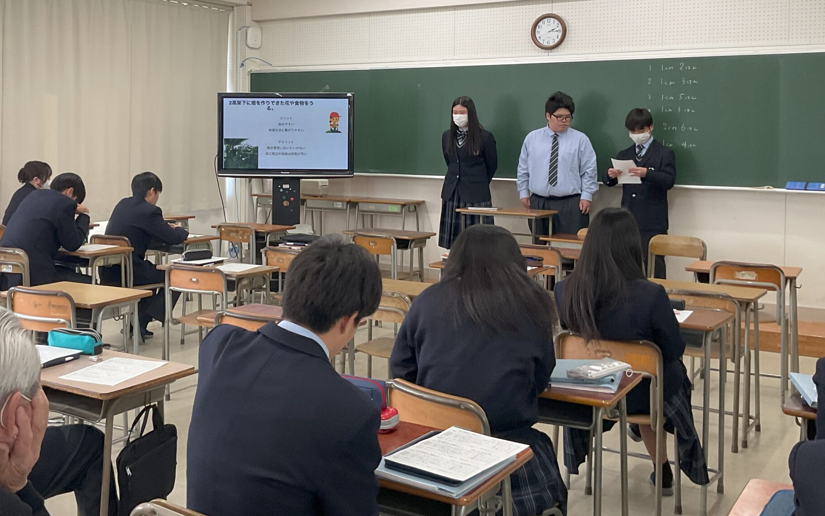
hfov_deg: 45.9
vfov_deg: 29.6
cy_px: 156
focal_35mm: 43
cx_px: 315
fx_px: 967
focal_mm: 3
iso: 64
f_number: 1.8
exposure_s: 1/120
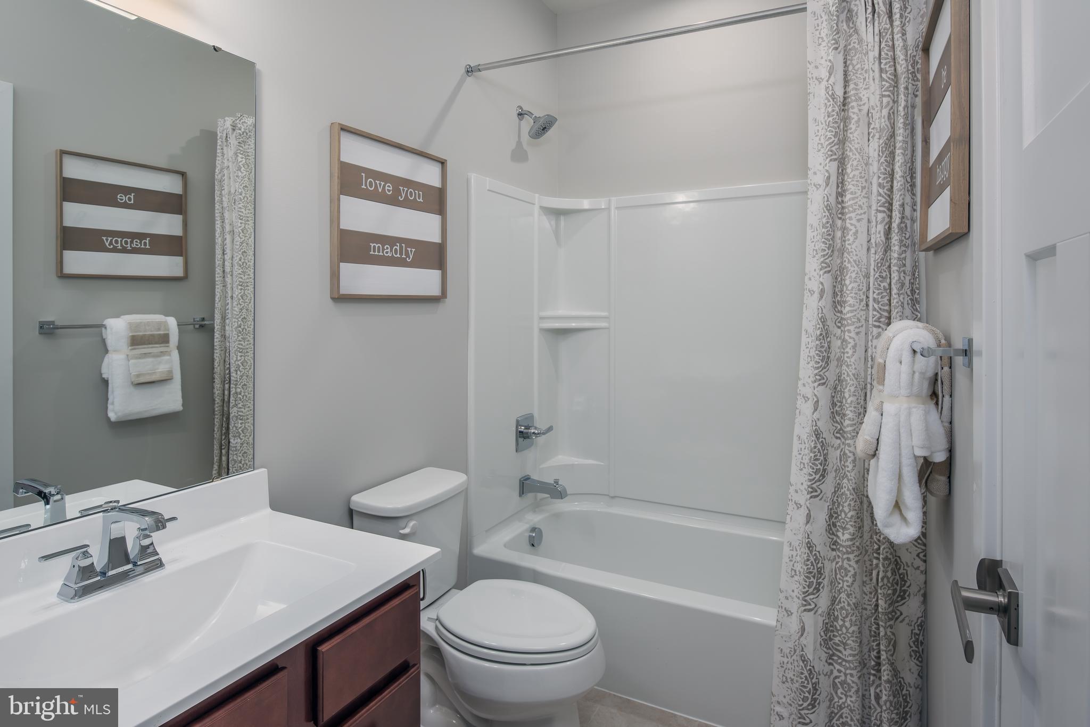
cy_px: 364
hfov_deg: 86.9
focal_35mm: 19
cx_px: 545
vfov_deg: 64.6
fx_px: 575
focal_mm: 19
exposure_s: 1/250
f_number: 9
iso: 200
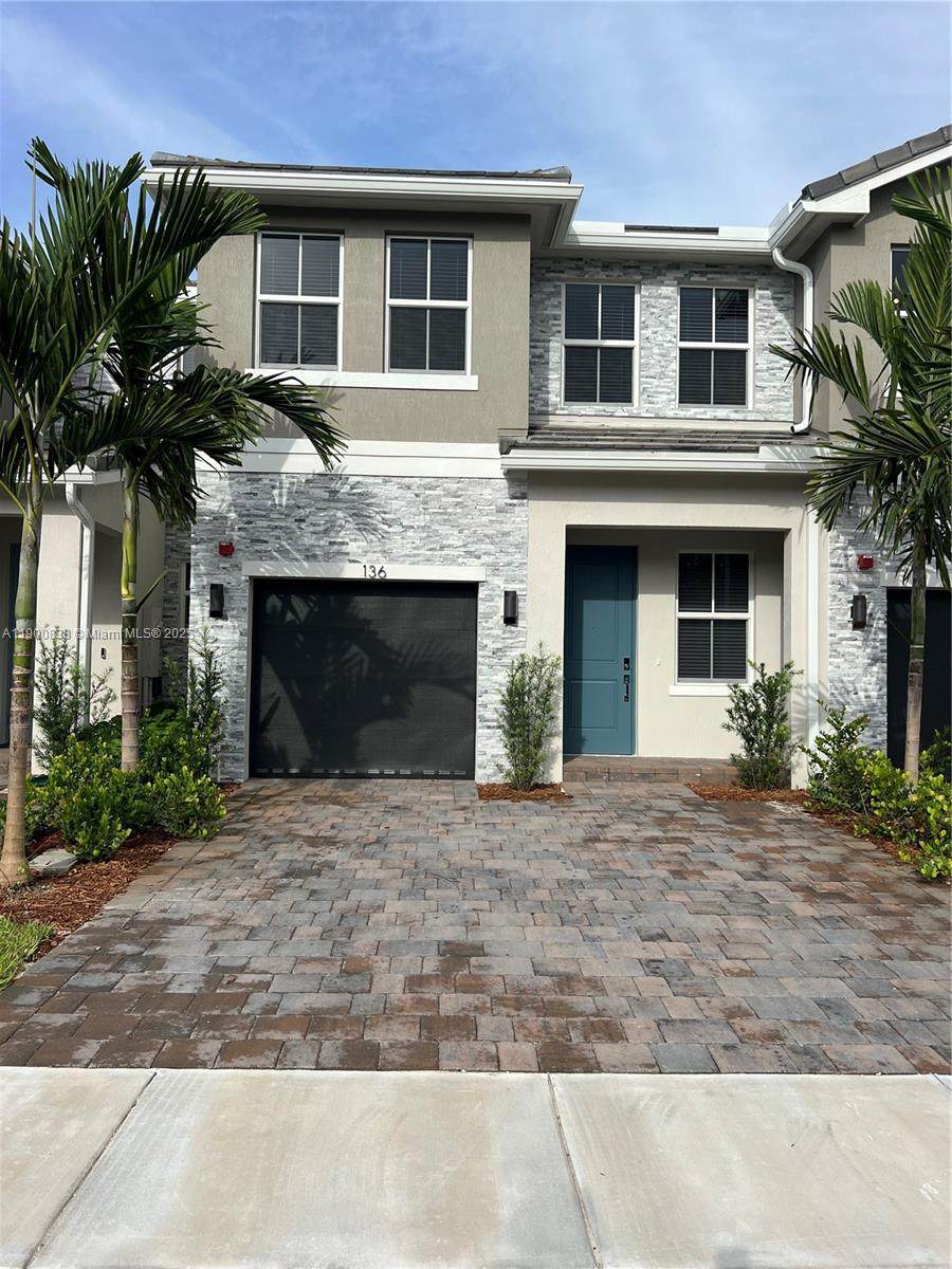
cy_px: 634
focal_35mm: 26
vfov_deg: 67.3
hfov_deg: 53.1
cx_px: 476
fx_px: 953
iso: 50
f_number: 1.5
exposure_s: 1/3704
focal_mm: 5.7
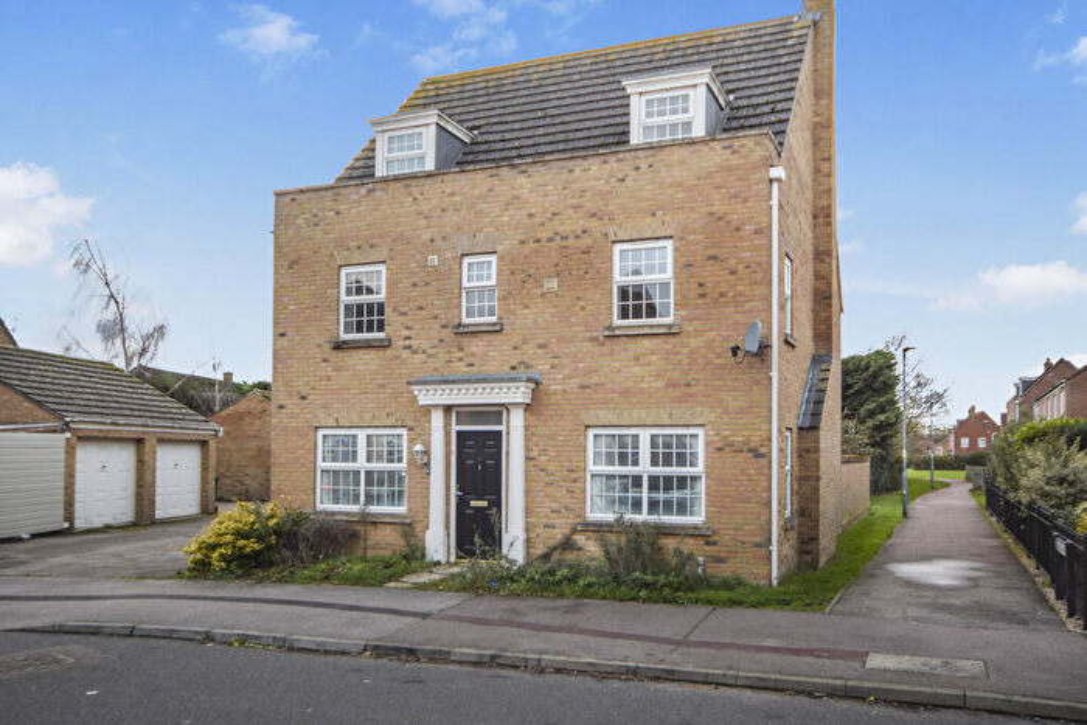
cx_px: 544
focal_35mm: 24
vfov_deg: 53.2
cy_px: 362
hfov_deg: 73.7
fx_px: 725
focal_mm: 16
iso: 250
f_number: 5
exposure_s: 1/80
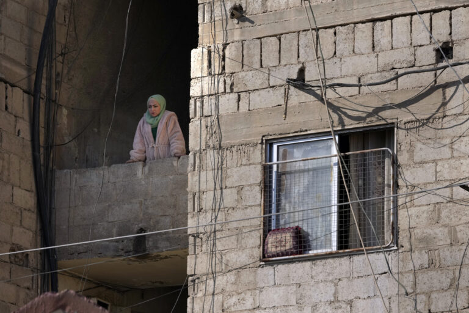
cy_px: 156
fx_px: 2605
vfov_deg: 6.9
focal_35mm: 200
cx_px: 234
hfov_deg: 10.3
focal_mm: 200
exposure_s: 1/1600
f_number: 9
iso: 640
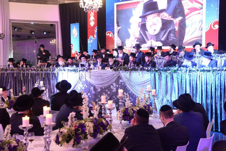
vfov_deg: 29.3
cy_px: 76
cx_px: 113
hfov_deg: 42.7
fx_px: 289
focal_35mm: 46
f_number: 4
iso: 4000
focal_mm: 46
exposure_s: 1/80
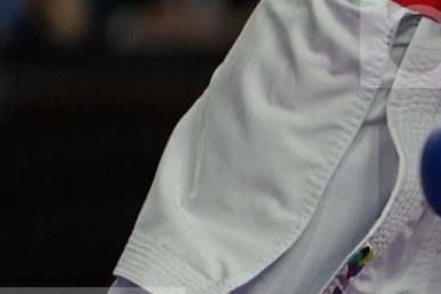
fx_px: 14699
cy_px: -16
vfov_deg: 1.1
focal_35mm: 1200
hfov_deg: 1.7
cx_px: 857
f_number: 2.8
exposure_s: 1/1000
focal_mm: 171
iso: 640
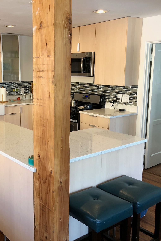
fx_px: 261
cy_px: 120
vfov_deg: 49.5
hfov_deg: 33.1
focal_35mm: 39
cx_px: 28
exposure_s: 1/24
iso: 40
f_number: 1.8
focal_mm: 3.99
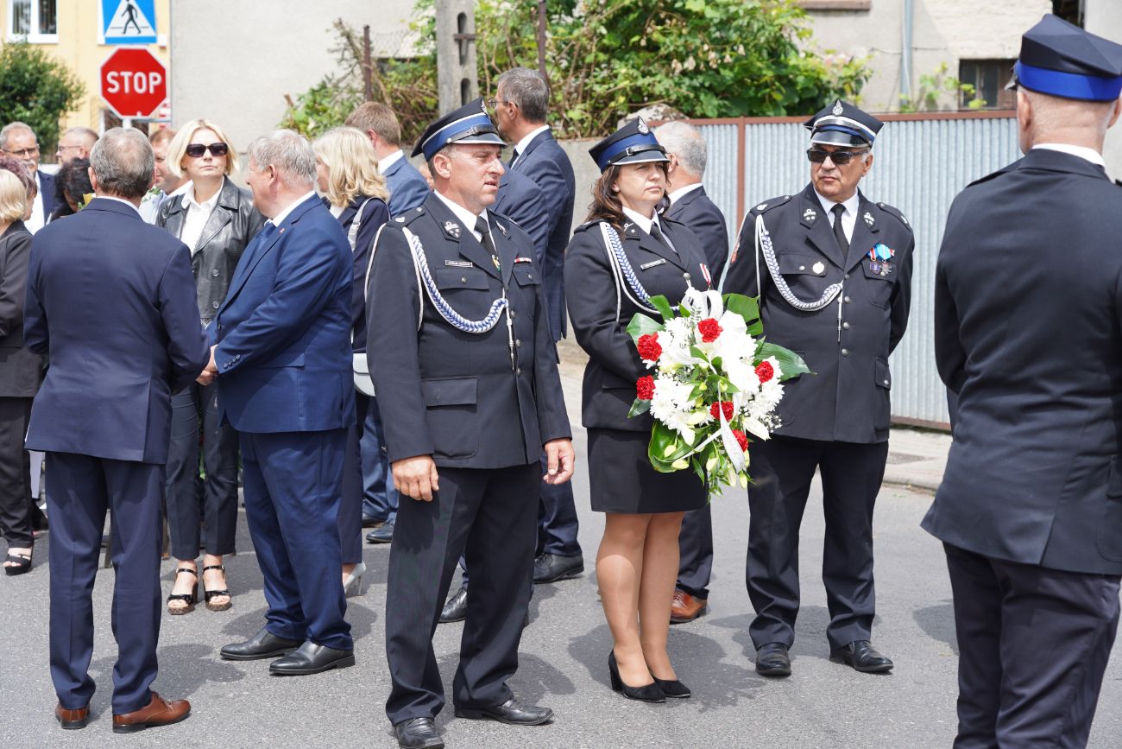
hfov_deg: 28.8
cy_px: 374
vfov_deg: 19.5
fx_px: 2182
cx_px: 561
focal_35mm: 70
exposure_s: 1/200
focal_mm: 70
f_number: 5.6
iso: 100
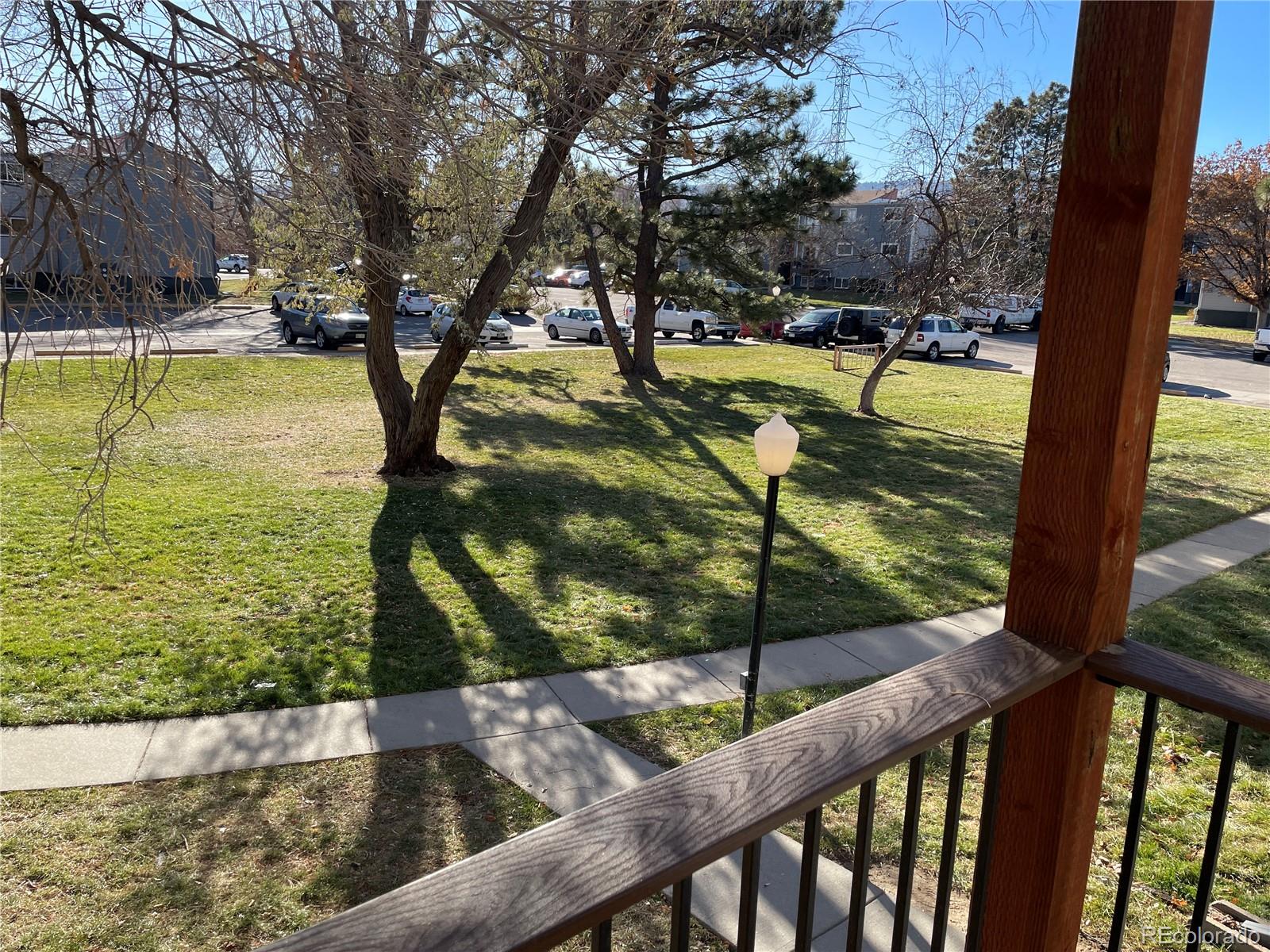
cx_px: 635
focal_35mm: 26
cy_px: 476
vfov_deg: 53.1
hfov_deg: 67.3
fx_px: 954
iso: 32
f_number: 1.6
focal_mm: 4.2
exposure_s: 1/1043
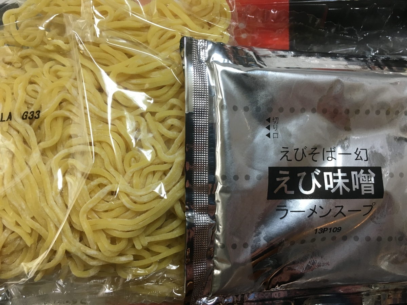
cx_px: 204
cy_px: 152
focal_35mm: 29
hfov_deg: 61.7
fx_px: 341
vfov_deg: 48.2
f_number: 2.2
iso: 50
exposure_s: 1/33
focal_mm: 4.15
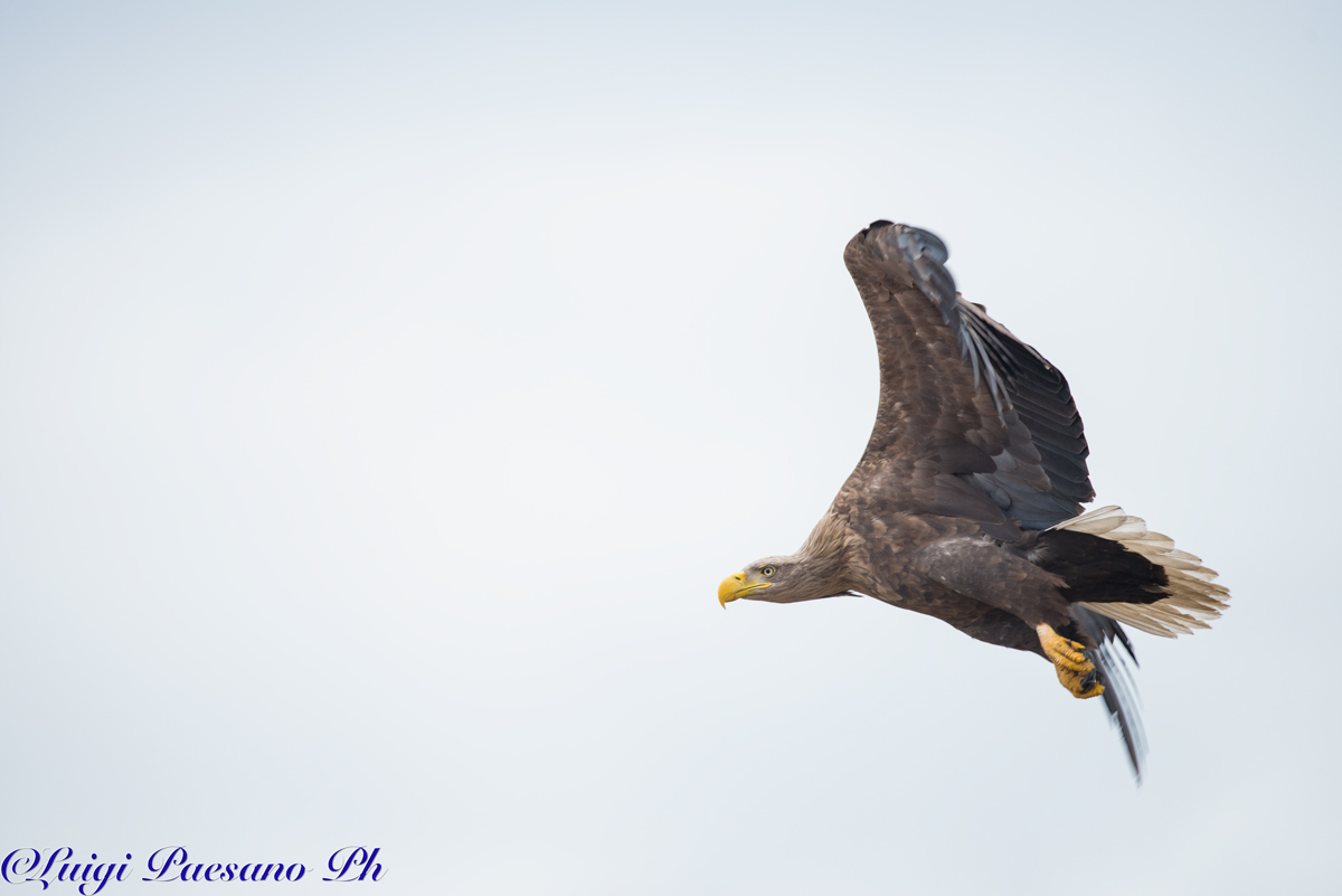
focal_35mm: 500
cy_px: 448
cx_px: 671
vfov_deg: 2.8
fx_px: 18645
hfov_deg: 4.1
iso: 800
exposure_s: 1/1000
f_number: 5
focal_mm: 500
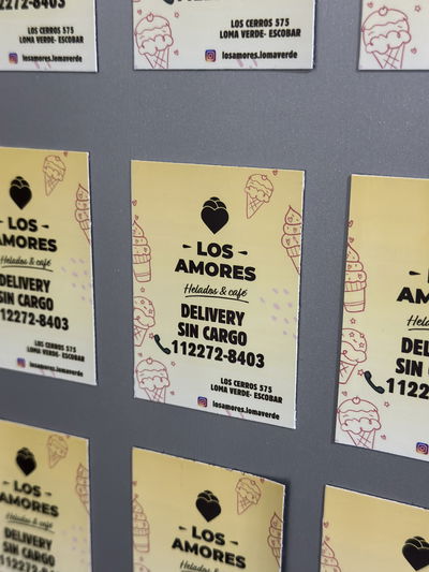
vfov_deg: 39.6
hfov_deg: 30.3
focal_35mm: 48
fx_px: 793
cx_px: 214
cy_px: 286
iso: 320
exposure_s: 1/33
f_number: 1.78
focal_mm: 6.86
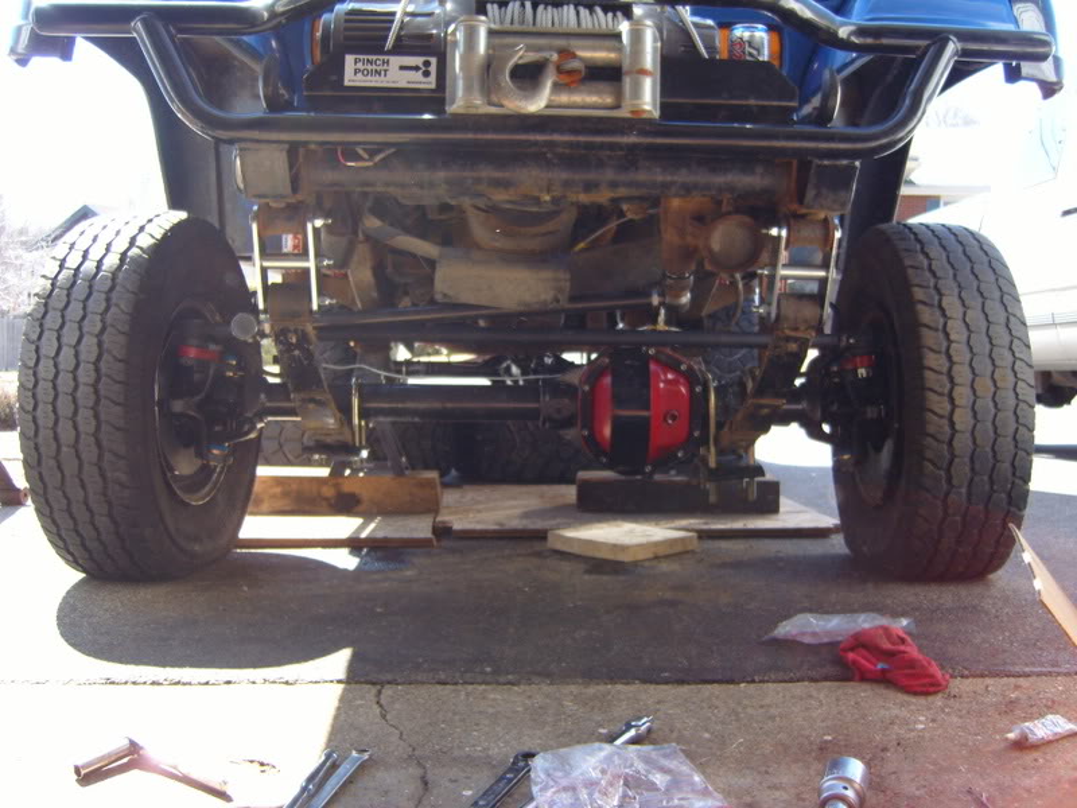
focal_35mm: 35
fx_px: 1089
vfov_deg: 40.7
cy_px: 404
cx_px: 538
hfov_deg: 52.6
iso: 80
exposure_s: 1/125
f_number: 2.8
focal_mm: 7.4
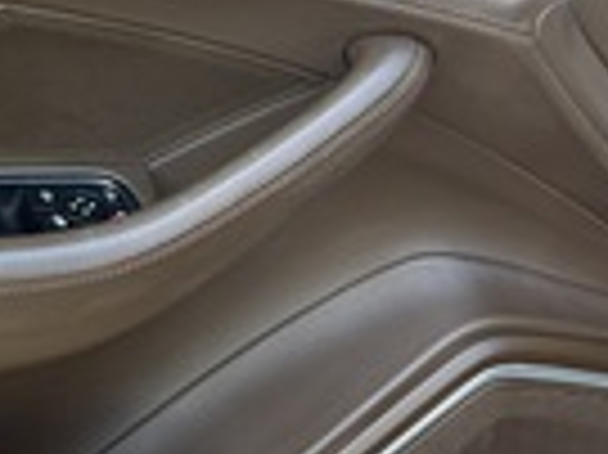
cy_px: 56
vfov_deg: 17.9
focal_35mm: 81
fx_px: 1421
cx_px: 5
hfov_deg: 23.2
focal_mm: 5.96
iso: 125
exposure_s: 1/121
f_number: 1.6
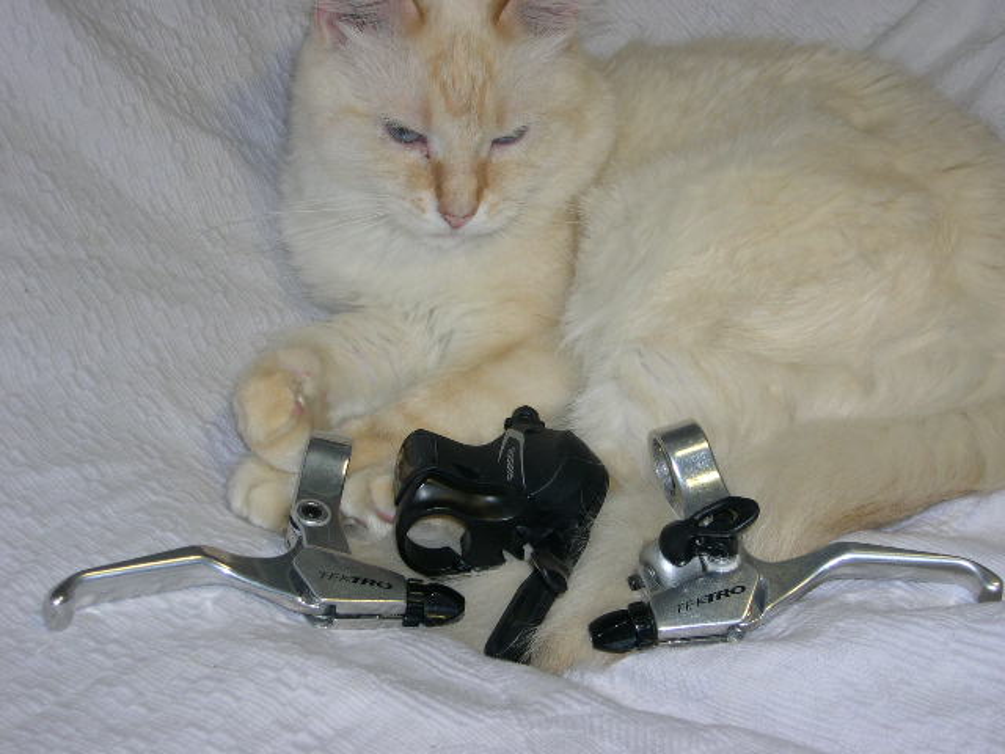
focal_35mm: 67
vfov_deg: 21.9
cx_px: 502
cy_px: 377
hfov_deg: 29.0
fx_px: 1945
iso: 100
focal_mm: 14.2
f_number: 3.7
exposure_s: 1/60
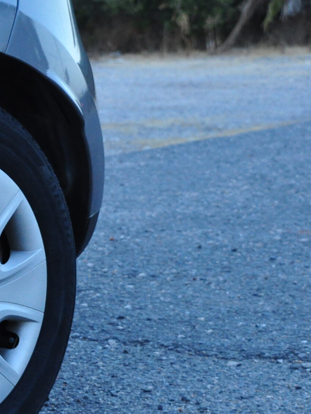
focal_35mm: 125
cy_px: 253
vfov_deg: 15.8
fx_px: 1497
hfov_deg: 11.5
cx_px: -96
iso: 1250
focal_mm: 38
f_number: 5.6
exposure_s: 1/200
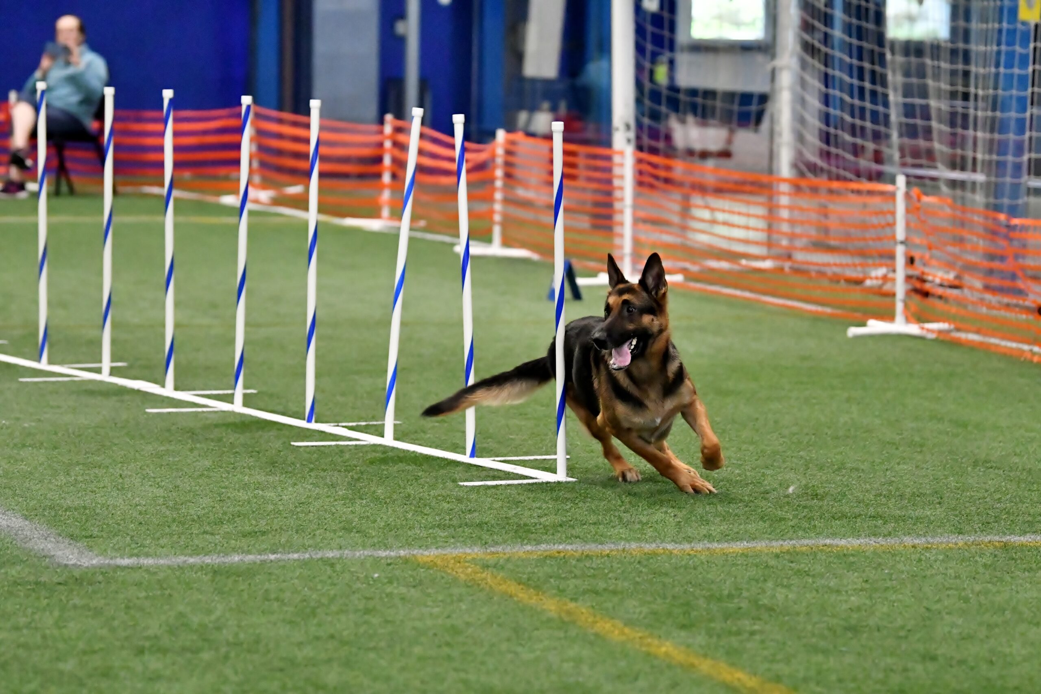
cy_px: 347
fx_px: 4771
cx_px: 520
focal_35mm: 165
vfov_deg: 8.3
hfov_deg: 12.5
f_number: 2.8
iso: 6400
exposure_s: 1/500
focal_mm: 110
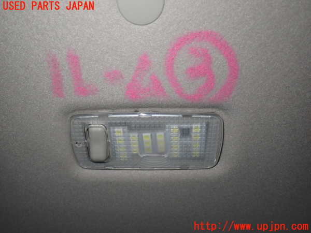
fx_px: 270
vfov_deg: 46.8
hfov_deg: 60.0
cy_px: 116
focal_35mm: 30
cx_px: 156
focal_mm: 5.4
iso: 200
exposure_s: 1/50
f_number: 2.3
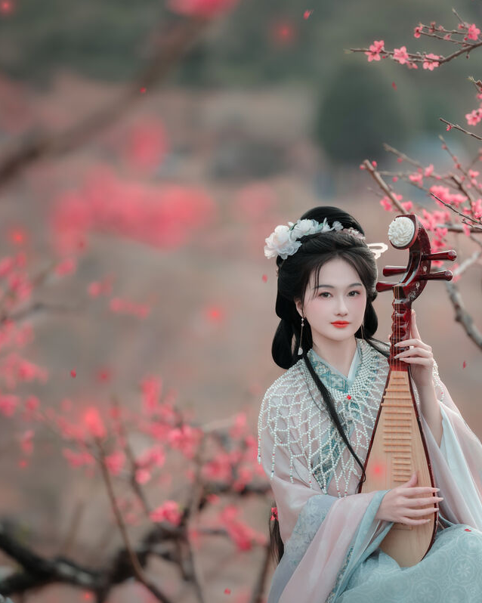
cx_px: 301
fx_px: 5013
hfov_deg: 5.5
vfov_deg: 6.9
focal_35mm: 281
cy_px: 302
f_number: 2.8
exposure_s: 1/80
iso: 50
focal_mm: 200
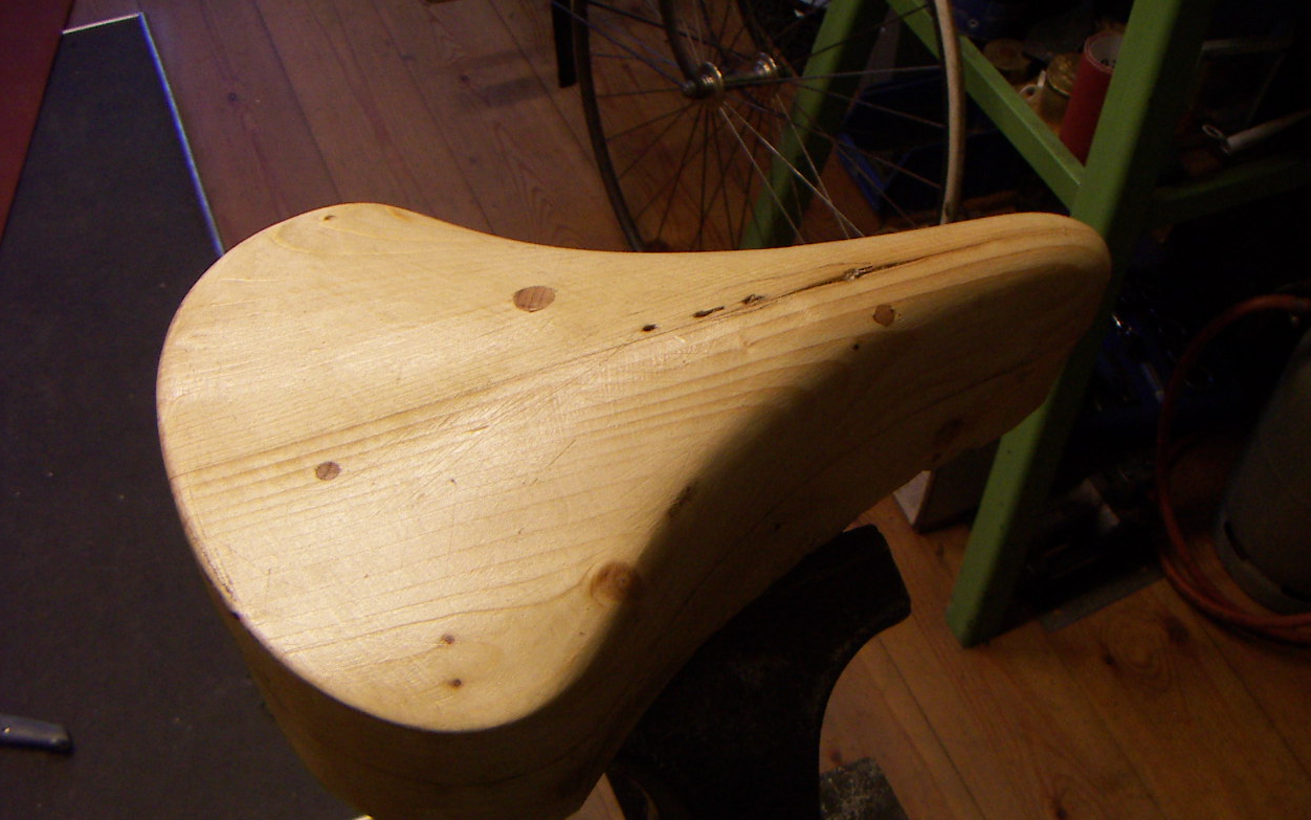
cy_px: 495
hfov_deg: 50.4
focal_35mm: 39
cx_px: 654
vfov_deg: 32.7
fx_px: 1394
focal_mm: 4.7
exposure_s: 1/50
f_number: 2.8
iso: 100
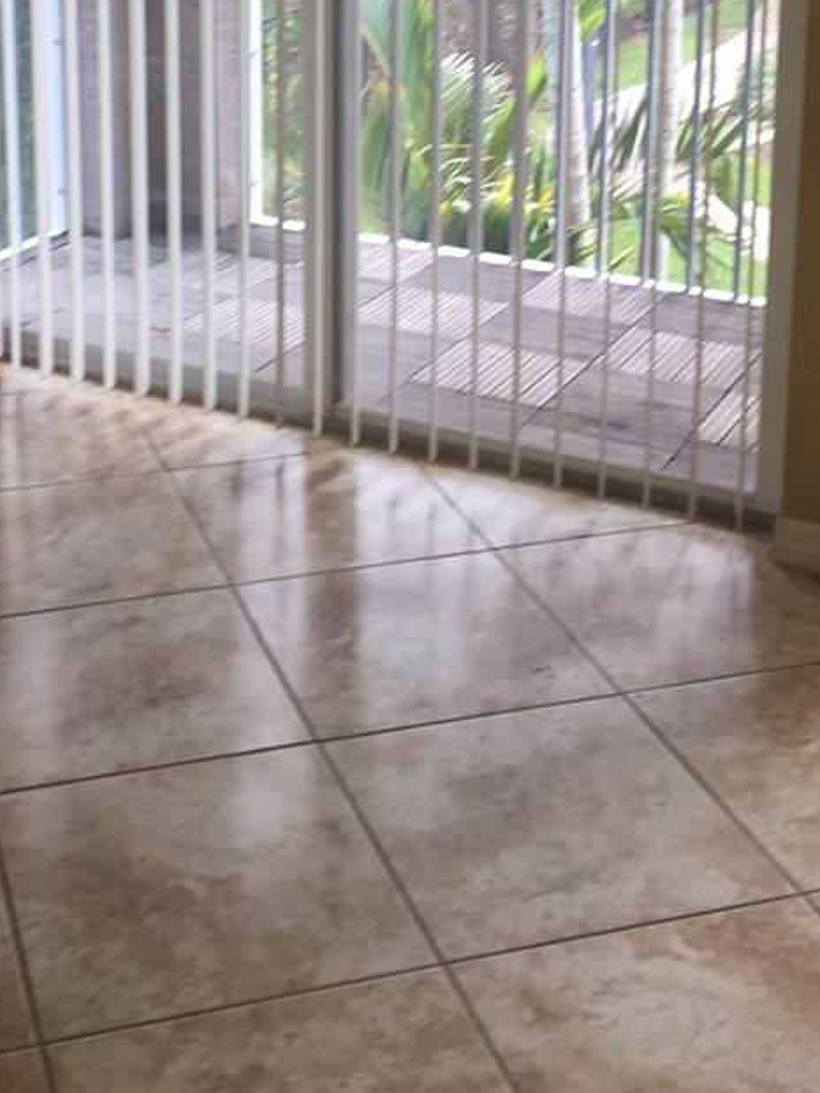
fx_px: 1768
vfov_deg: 32.5
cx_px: 231
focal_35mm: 56
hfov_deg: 25.9
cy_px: 88
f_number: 2.2
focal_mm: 4.15
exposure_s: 1/60
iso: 25
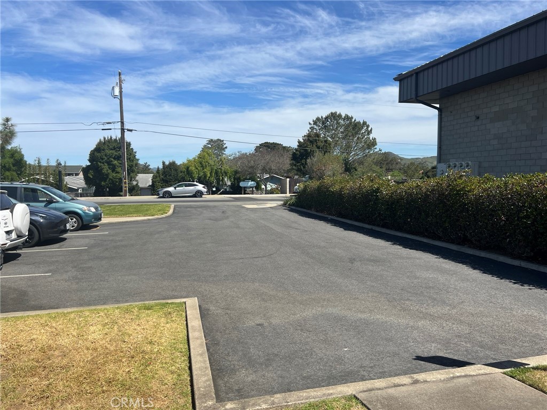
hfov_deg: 67.3
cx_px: 274
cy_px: 205
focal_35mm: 26
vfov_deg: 53.1
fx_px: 411
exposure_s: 1/5076
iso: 50
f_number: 1.5
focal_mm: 5.7
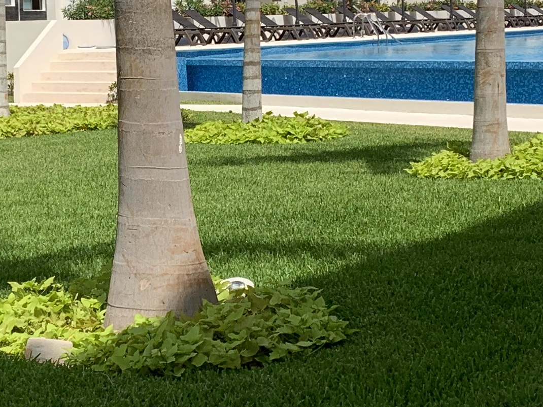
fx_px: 1537
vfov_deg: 15.1
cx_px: 134
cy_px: 150
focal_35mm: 98
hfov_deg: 19.9
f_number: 1.8
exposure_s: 1/2755
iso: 25
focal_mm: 4.25
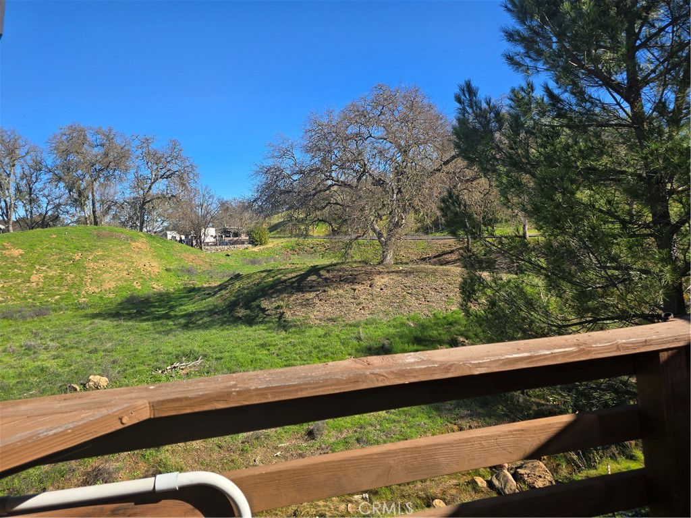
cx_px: 346
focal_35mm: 23
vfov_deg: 58.9
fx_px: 459
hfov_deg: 73.9
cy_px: 259
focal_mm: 6.3
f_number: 1.7
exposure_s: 1/471
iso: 12
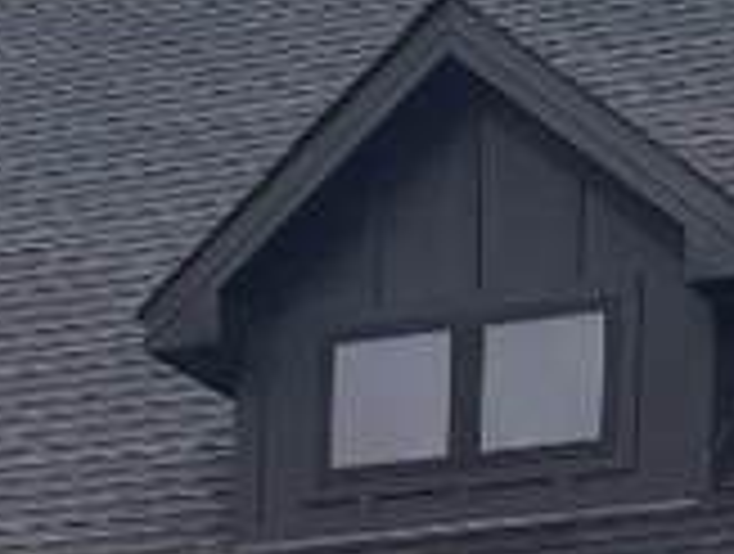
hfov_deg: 10.3
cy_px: 1549
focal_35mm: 188
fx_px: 3995
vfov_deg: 7.2
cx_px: -180
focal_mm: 6.76
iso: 80
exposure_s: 1/632
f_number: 1.78
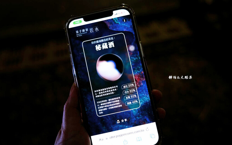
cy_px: 70
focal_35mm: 33
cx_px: 116
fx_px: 209
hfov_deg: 58.1
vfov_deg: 38.3
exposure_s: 1/40
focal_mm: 32
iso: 2000
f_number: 4
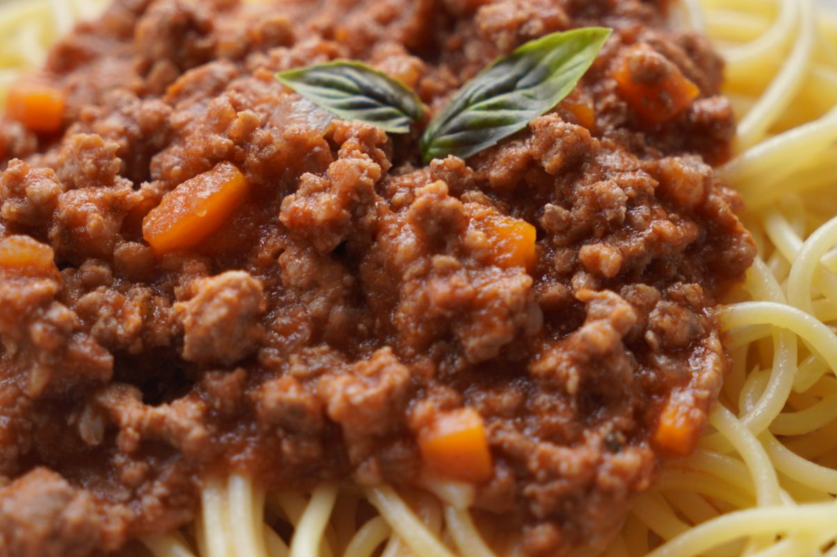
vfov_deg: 14.7
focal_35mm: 93
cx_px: 384
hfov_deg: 21.9
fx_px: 2162
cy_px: 305
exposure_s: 1/100
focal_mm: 50
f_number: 2.8
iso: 100
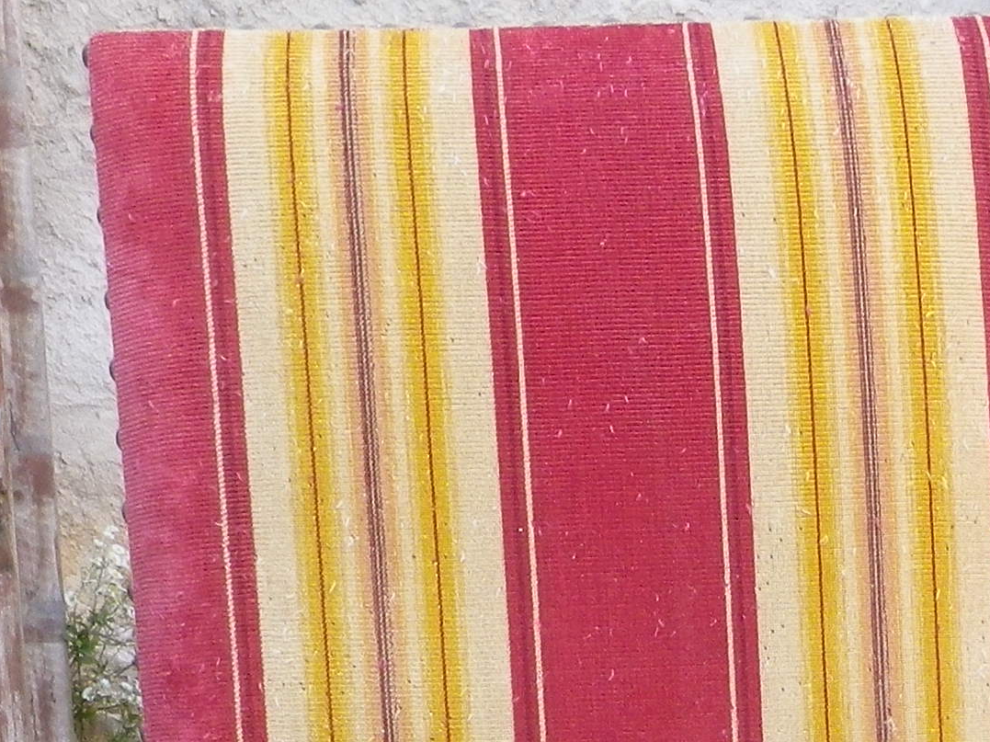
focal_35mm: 107
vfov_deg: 12.6
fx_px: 3059
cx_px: 835
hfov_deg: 18.2
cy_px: 1338
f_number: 3.5
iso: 80
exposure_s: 1/50
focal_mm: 4.5
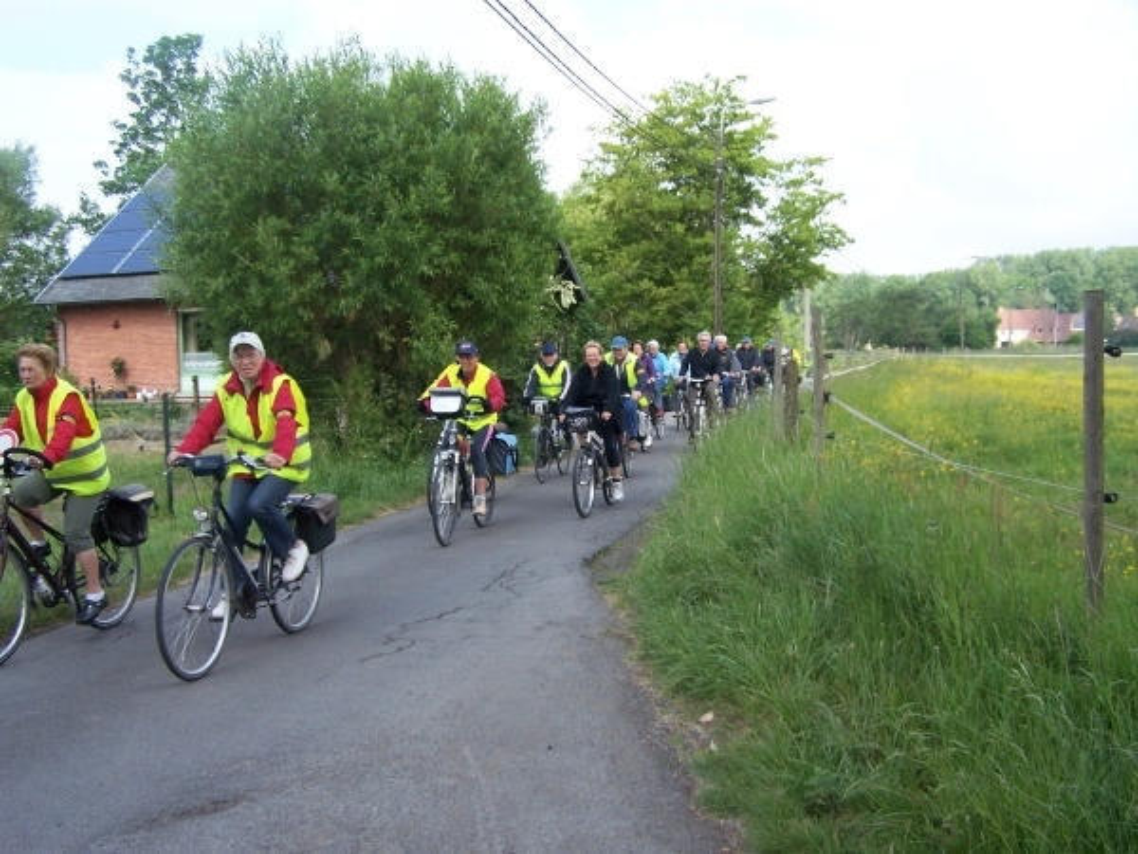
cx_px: 569
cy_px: 427
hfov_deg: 49.0
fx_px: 1249
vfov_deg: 37.7
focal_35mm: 38
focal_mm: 6.3
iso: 80
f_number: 2.8
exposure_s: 1/400
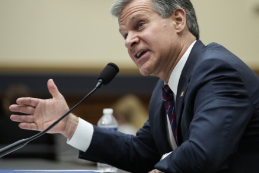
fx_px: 1388
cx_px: 157
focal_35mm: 193
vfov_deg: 7.1
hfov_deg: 10.7
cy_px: 60
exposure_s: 1/640
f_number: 2.8
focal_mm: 141
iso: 2500
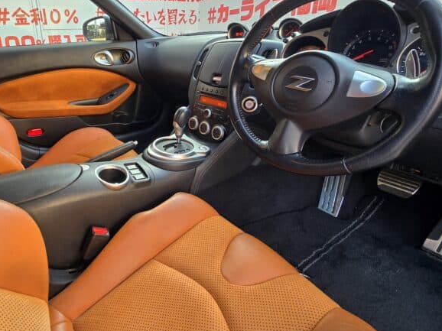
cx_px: 145
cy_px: 131
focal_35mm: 18
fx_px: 230
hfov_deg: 84.5
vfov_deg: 70.7
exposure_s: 1/50
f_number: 2.2
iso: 50
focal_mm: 2.2
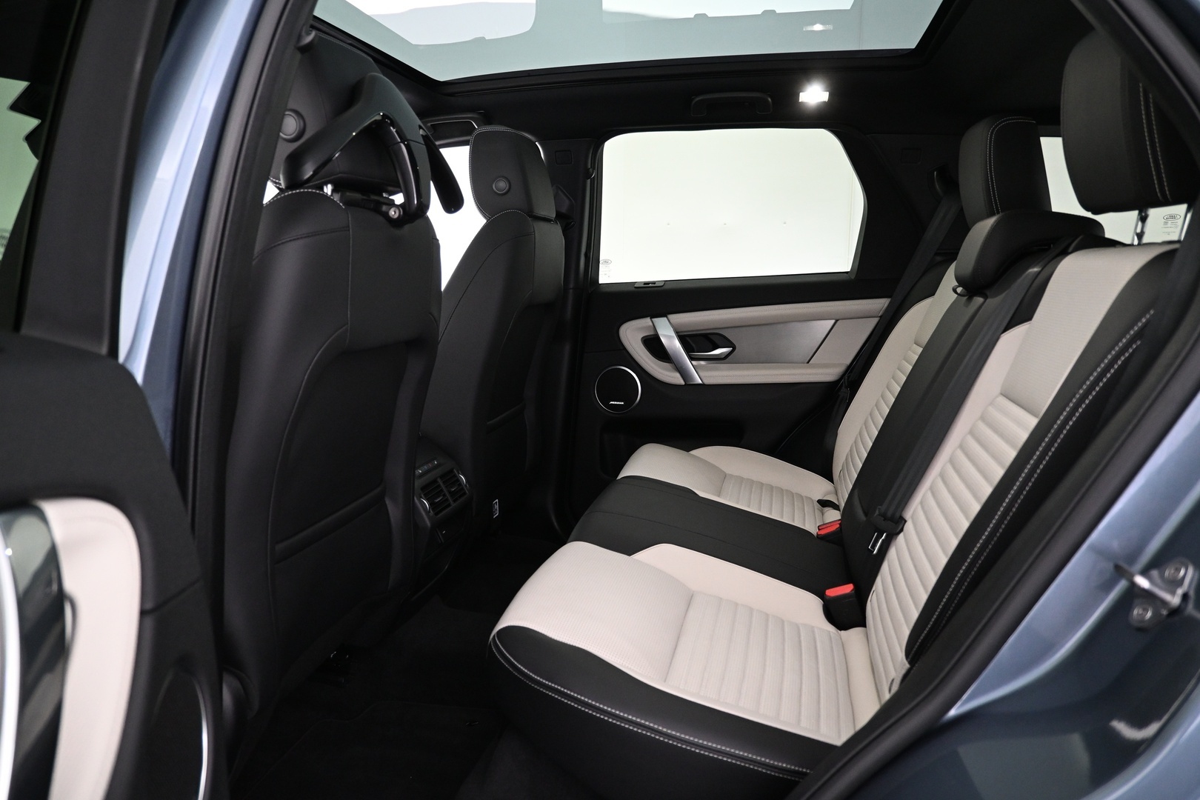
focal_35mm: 24
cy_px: 400
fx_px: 800
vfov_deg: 53.1
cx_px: 600
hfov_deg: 73.7
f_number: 3.5
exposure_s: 1/20
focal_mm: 16
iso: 1600
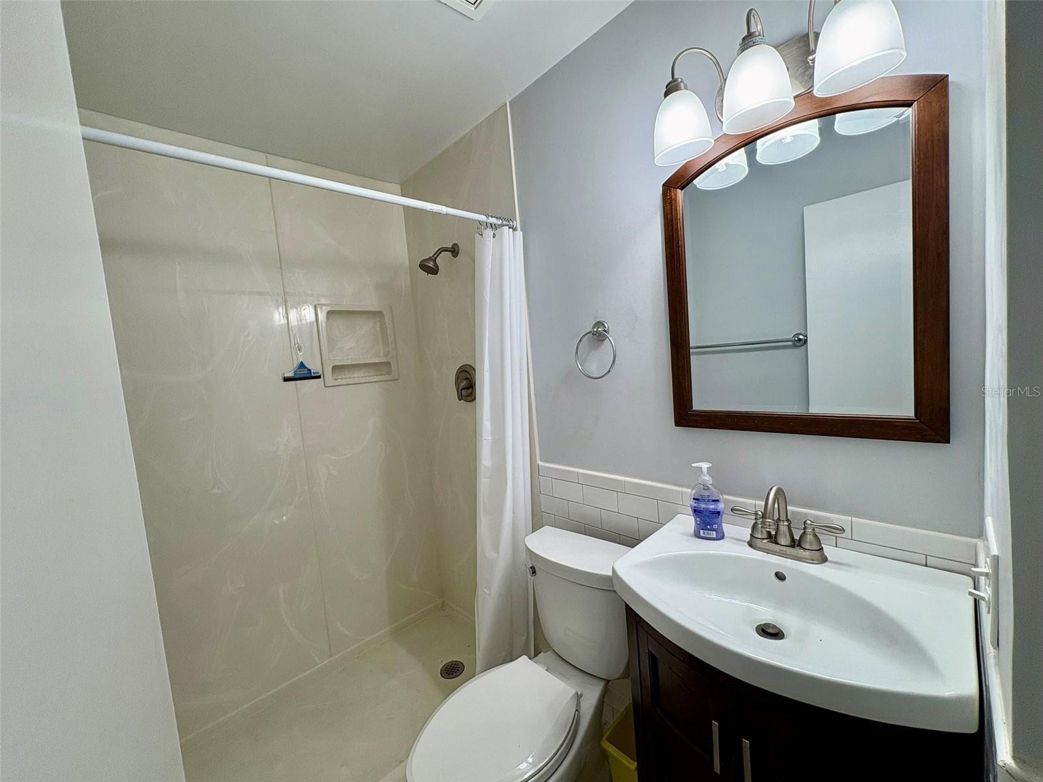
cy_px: 391
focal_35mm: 14
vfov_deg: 85.7
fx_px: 422
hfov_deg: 102.1
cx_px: 522
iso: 125
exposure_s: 1/120
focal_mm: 2.22
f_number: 2.2
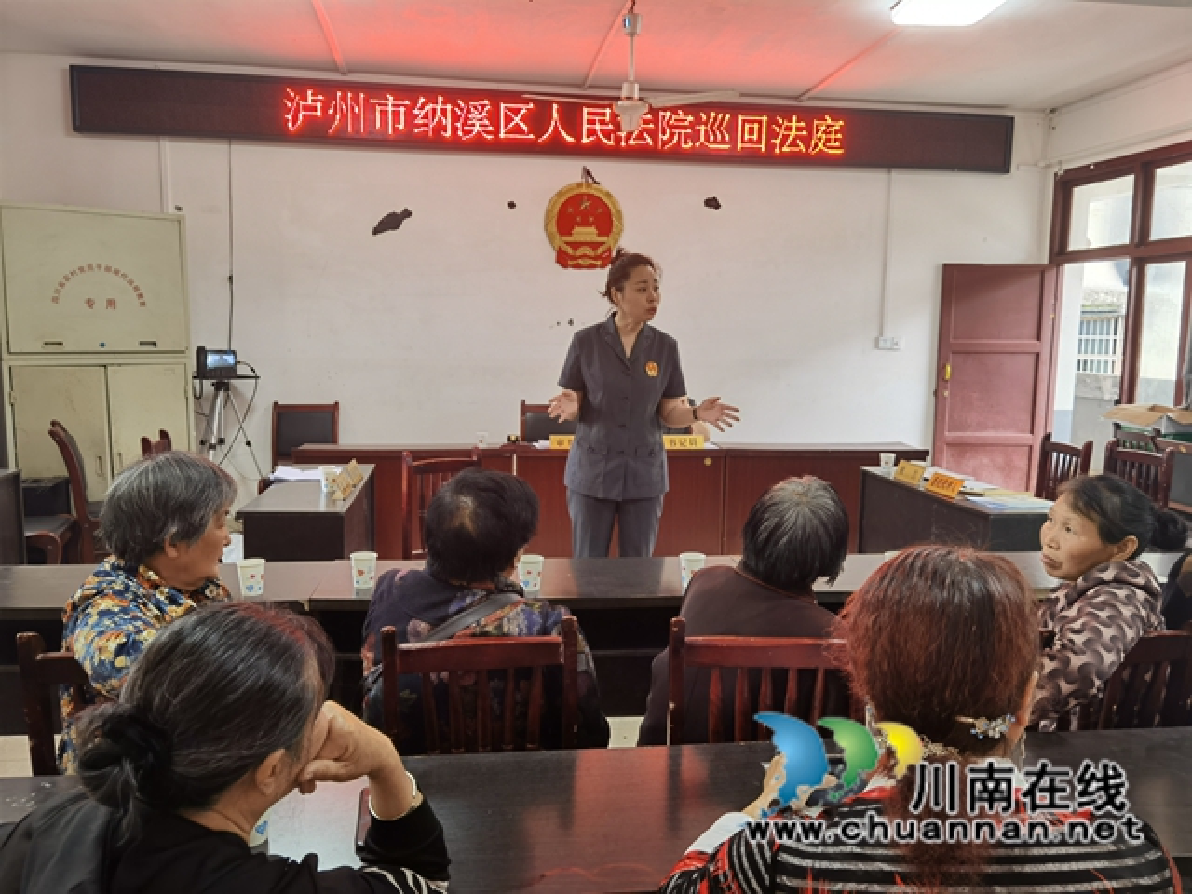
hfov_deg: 65.3
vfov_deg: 51.4
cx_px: 596
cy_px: 447
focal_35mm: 27
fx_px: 930
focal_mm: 6.71
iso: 125
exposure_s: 1/50
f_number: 1.9
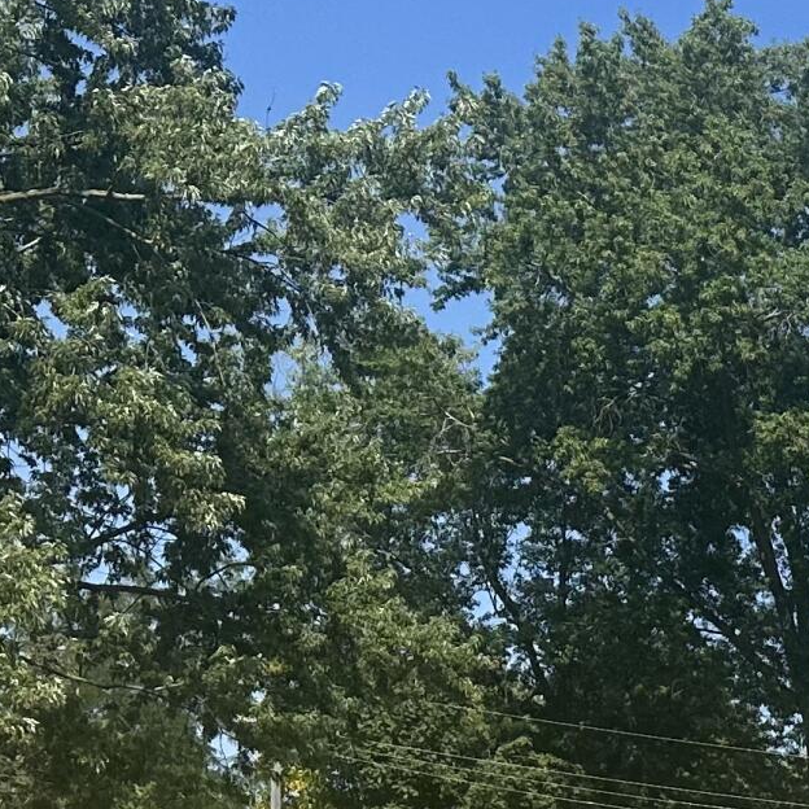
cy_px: 1086
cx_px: 1379
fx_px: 2697
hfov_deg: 15.1
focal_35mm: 102
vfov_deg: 16.1
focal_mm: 6.86
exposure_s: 1/4545
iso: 80
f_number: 1.78
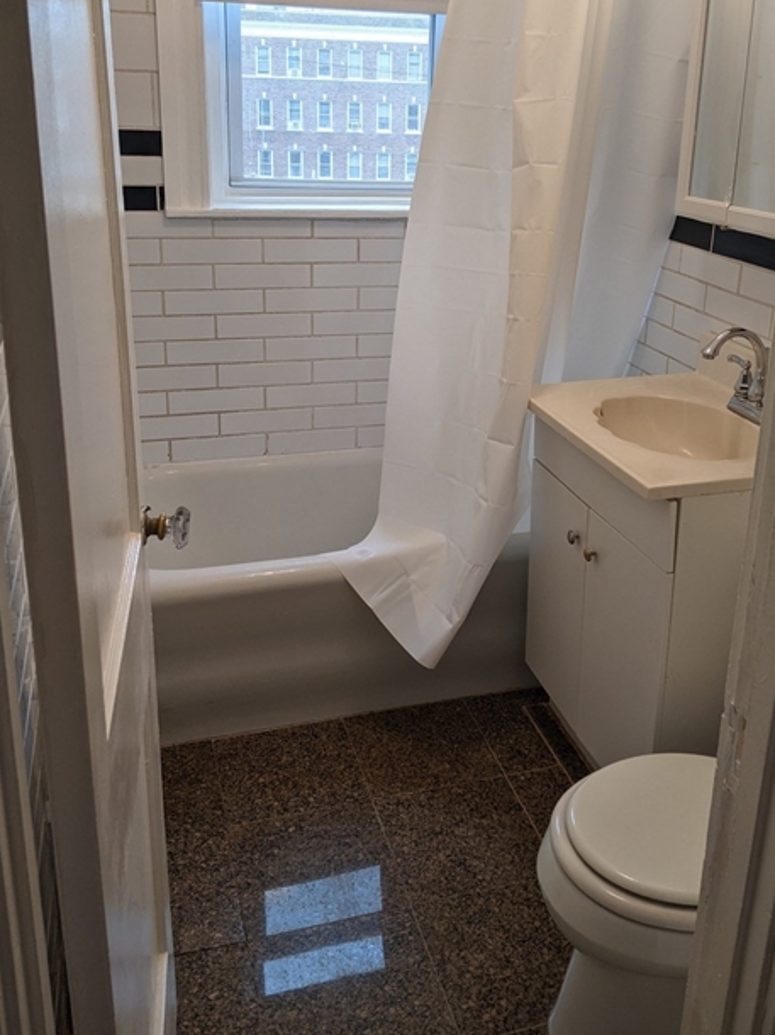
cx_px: 454
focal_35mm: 34
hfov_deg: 41.6
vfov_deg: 53.6
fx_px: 1016
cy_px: 409
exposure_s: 1/120
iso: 40
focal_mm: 4.44
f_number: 1.8
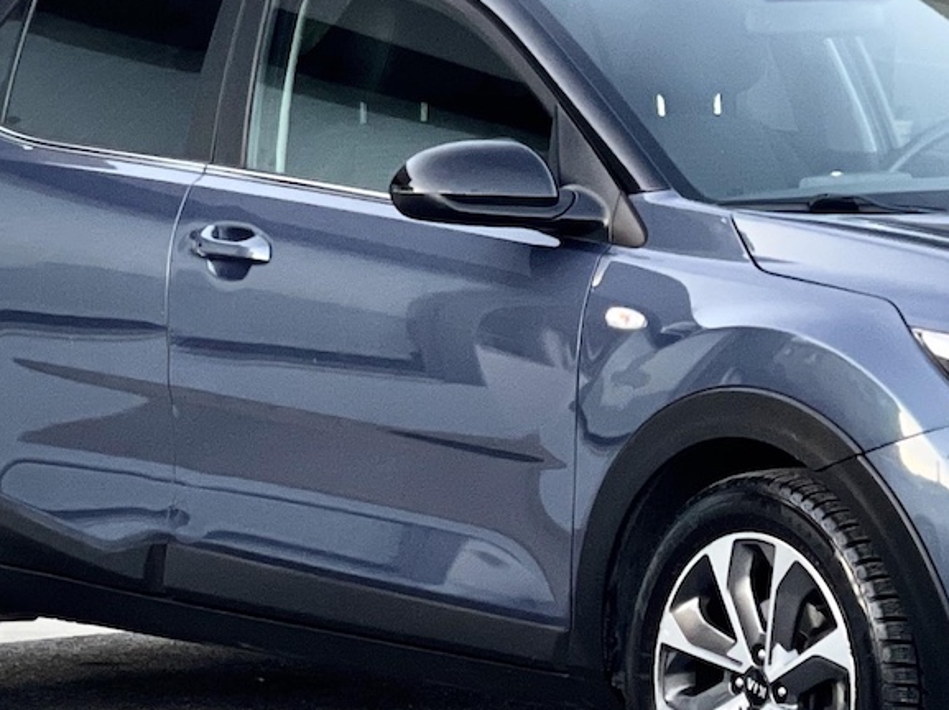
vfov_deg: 8.6
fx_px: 4740
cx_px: 749
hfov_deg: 11.4
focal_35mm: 173
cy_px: 385
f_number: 2.2
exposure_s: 1/121
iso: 125
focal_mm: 7.5
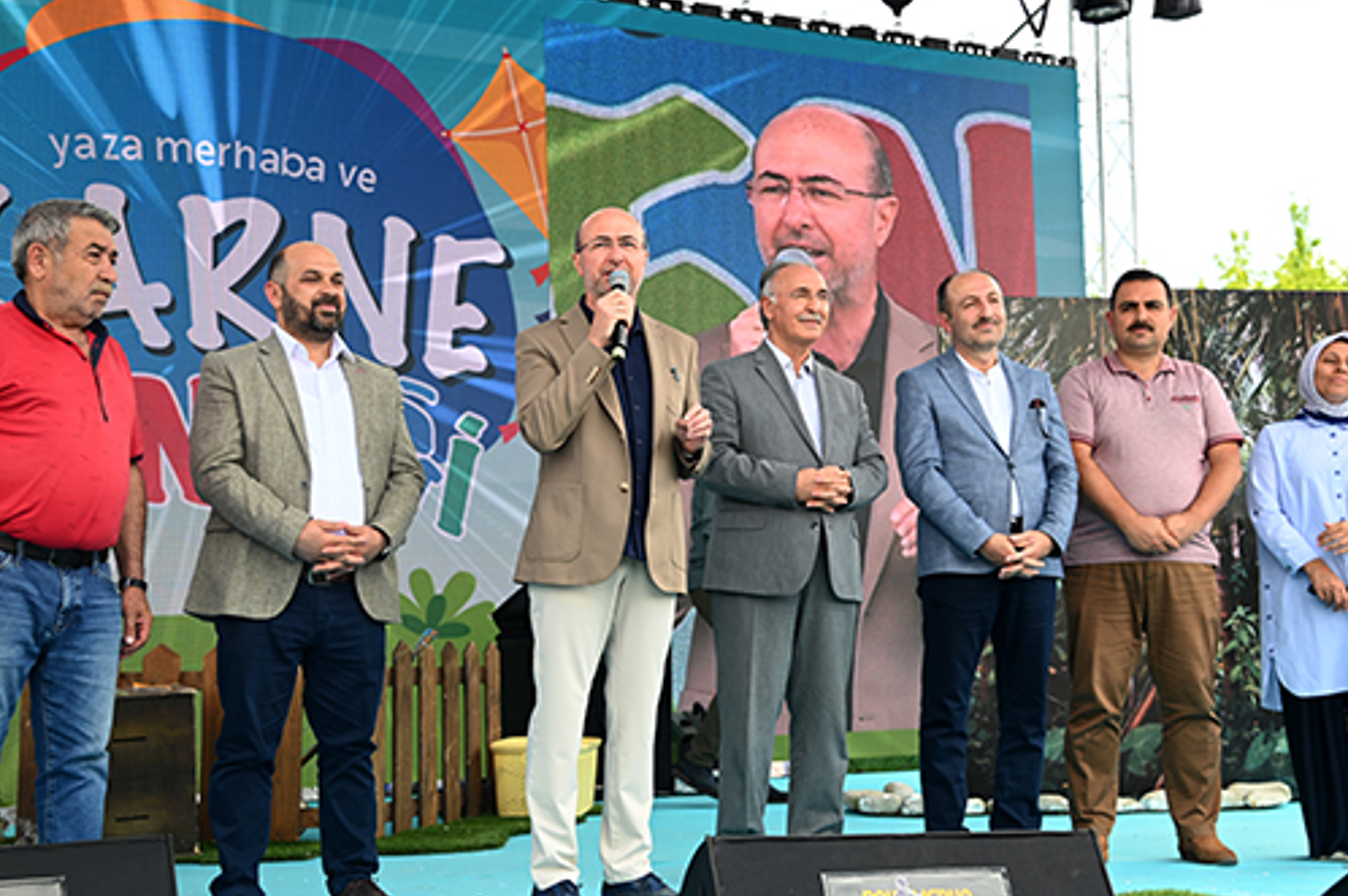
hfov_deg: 37.5
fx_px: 1983
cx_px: 652
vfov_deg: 25.5
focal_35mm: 53
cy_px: 440
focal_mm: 44
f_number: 4
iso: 100
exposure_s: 1/200
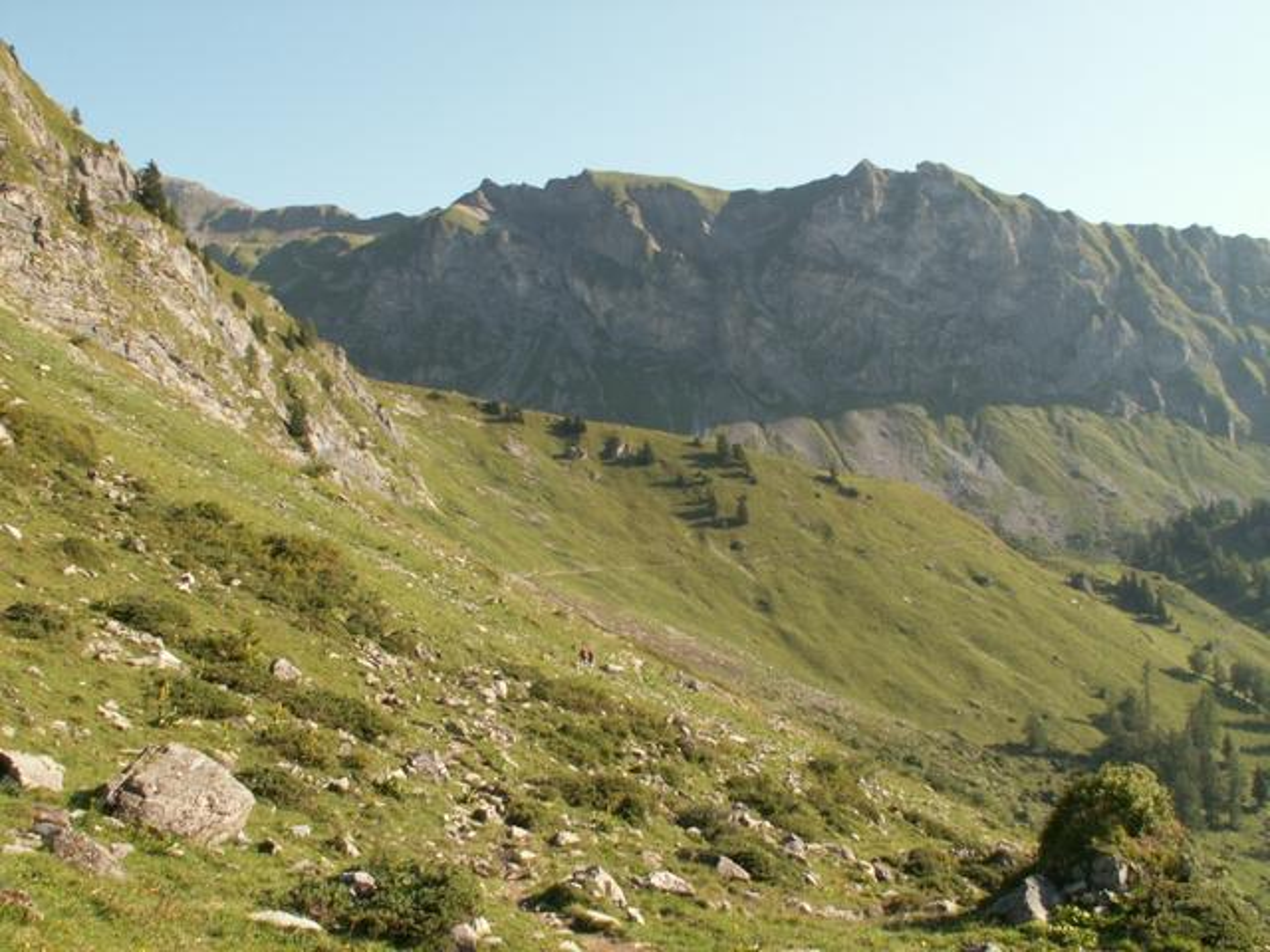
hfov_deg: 52.6
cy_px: 476
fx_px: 1284
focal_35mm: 35
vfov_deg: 40.7
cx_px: 635
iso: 50
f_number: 5
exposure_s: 1/125
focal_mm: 5.86
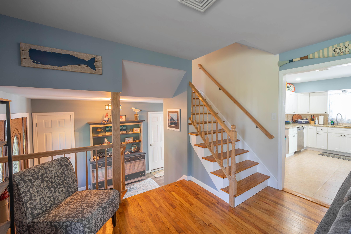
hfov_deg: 99.8
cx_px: 200
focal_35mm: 15
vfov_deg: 77.3
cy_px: 114
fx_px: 146
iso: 500
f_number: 6.3
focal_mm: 13
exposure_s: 1/6
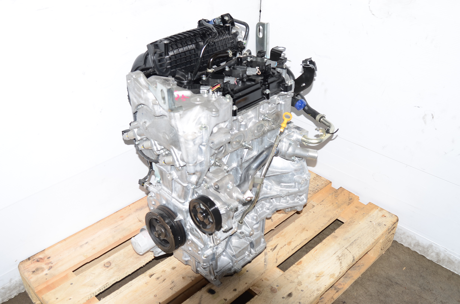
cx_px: 230
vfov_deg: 36.7
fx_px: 459
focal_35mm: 36
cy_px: 152
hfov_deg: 53.2
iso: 100
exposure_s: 1/125
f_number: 4
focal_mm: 24
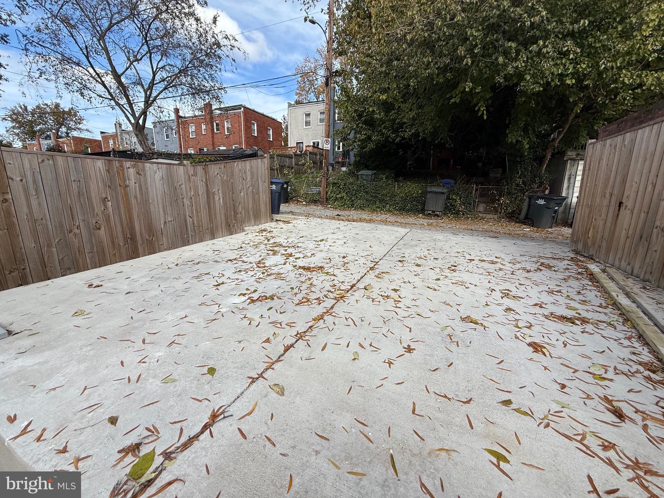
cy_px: 249
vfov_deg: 85.7
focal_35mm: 14
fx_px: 269
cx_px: 332
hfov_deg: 102.1
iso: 50
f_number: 2.2
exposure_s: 1/970
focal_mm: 2.22
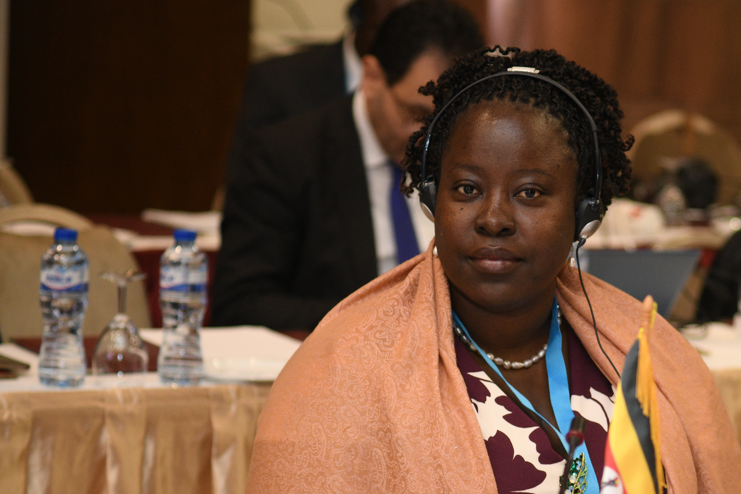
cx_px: 542
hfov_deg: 13.0
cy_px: 361
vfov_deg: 8.7
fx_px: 3252
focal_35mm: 158
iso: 2000
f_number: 4
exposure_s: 1/160
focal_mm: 102
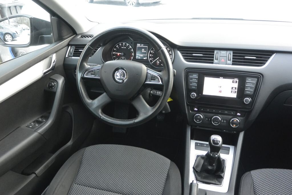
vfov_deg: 47.9
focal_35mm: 27
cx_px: 146
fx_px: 219
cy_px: 98
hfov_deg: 67.4
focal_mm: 10
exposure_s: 1/60
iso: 800
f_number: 3.5
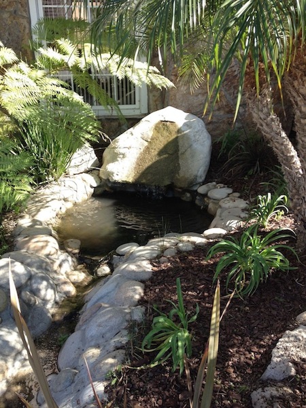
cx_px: 153
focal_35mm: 35
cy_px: 204
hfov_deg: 40.7
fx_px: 413
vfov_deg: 52.6
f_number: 2.4
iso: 50
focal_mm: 4.28
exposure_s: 1/211
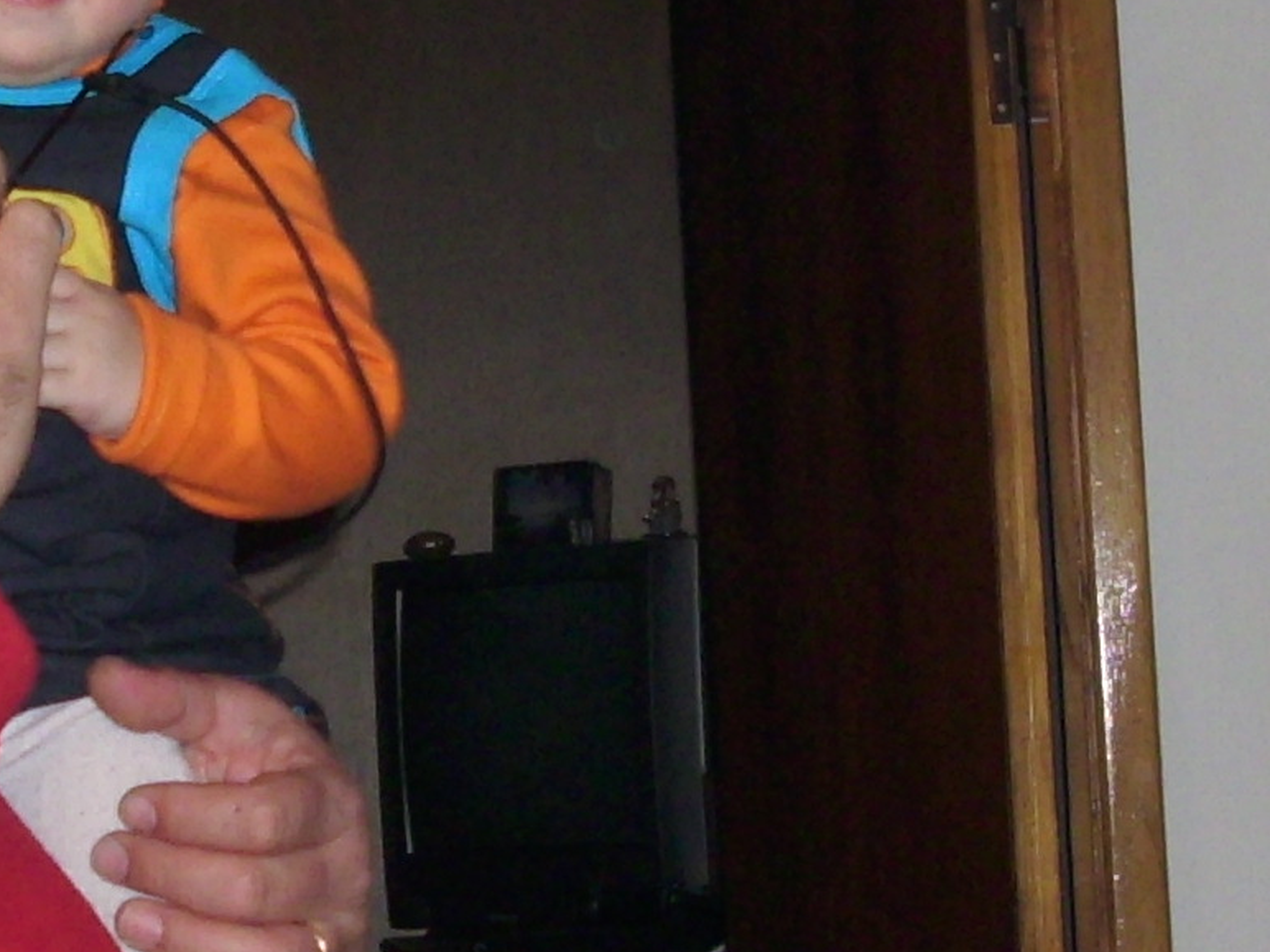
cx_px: 467
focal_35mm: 131
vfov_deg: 11.3
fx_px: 4806
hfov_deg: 15.0
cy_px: 549
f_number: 2.8
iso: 100
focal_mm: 6.2
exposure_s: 1/60
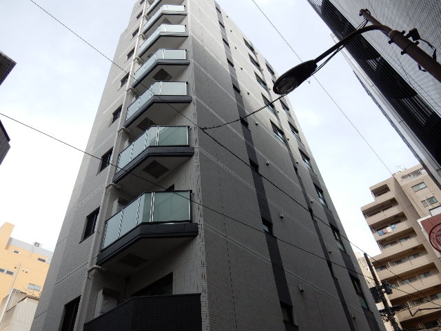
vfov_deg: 54.9
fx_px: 318
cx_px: 220
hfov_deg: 69.4
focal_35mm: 25
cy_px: 166
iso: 125
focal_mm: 4.5
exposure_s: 1/800
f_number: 3.7
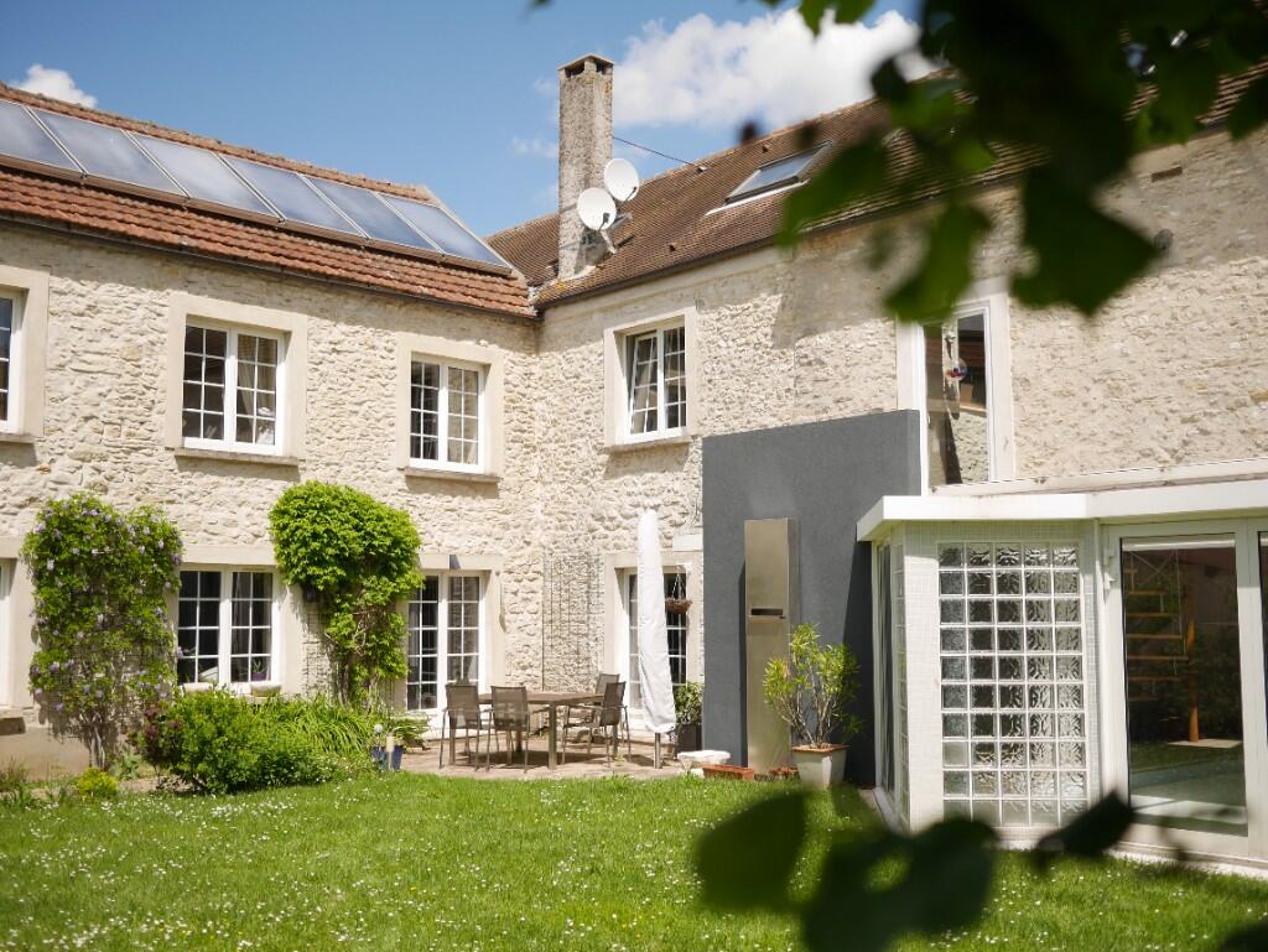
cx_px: 634
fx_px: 1466
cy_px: 476
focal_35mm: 40
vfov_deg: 36.0
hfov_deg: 46.8
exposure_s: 1/8000
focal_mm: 20
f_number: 2
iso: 200
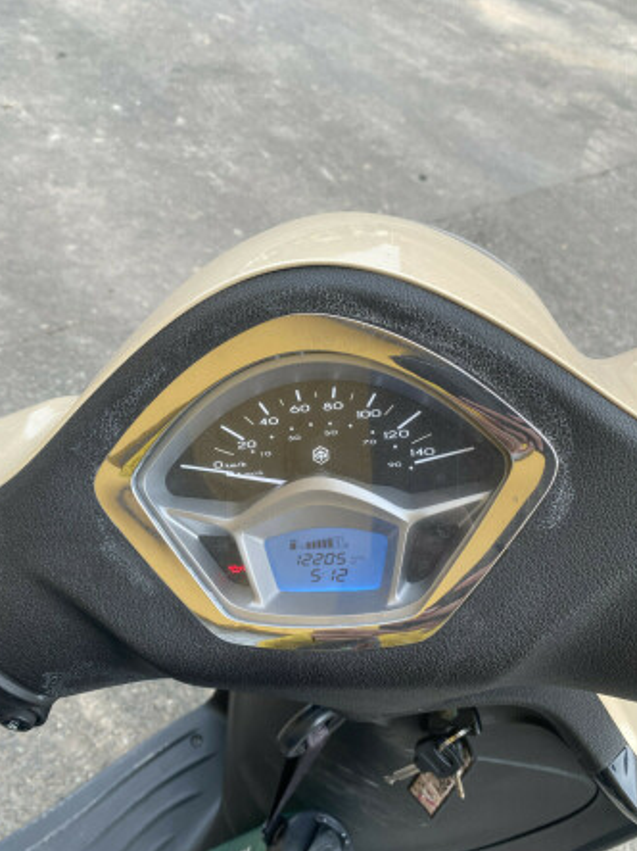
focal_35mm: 27
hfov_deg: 51.3
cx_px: 319
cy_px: 440
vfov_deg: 65.3
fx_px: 663
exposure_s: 1/177
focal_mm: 4.25
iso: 32
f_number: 1.8
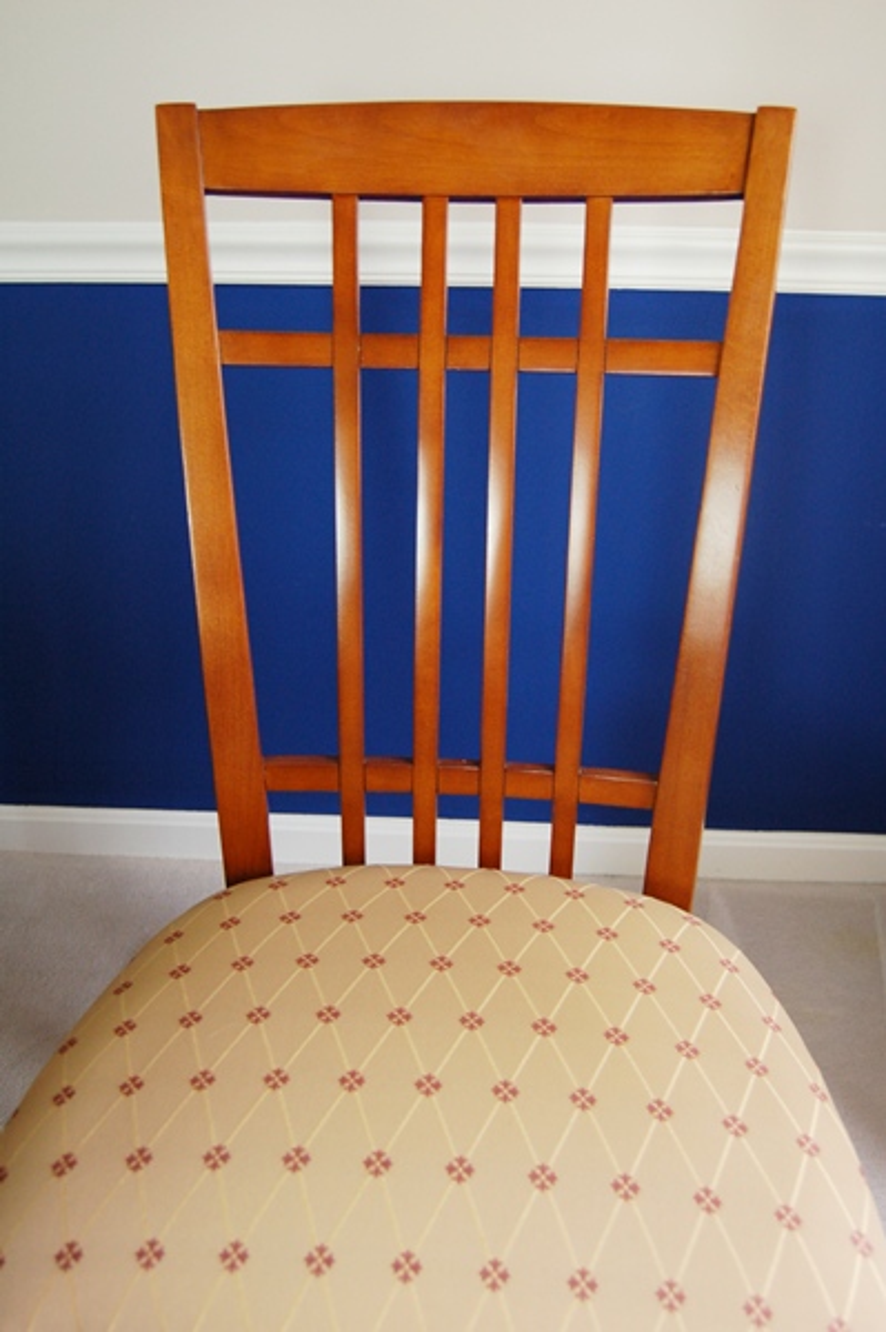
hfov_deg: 43.5
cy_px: 666
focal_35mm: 30
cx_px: 443
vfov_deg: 62.0
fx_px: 1109
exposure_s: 1/60
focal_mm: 20
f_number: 3.8
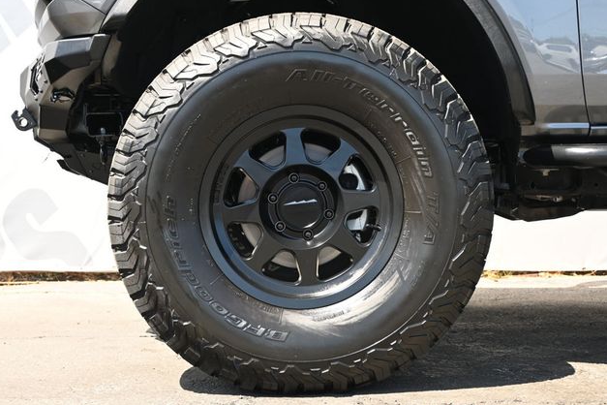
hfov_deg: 37.2
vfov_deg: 25.3
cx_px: 302
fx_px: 902
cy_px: 202
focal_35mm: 54
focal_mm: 35
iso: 400
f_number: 5.3
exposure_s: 1/250
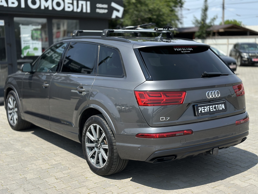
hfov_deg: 39.7
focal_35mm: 48
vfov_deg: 30.3
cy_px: 97
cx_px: 129
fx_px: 358
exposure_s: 1/4016
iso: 80
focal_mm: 6.86
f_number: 1.78
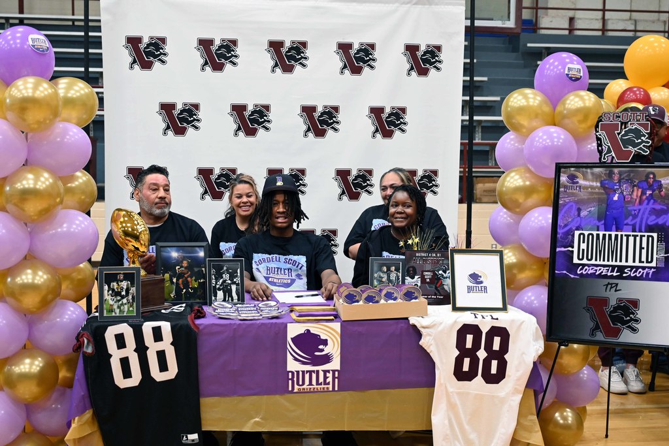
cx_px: 334
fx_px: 818
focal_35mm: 44
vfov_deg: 30.5
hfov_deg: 44.5
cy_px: 223
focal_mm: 44
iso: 3200
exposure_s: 1/125
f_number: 4
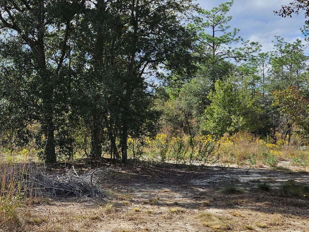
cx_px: 55
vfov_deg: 28.6
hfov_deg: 36.0
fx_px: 455
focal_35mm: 51
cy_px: 106
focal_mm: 5.4
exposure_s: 1/1879
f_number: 1.8
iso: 25
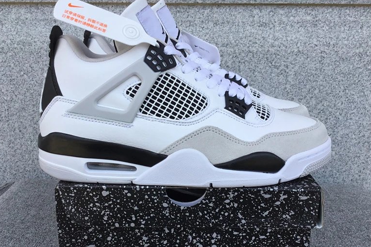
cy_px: 146
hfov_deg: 50.7
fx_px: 392
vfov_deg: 34.9
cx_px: 183
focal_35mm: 38
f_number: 2.4
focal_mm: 3.3
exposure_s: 1/586
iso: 25
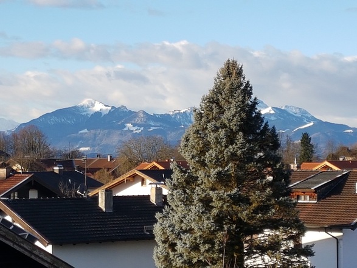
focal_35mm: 26
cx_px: 178
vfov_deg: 53.0
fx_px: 268
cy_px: 134
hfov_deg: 67.3
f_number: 1.7
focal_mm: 4.2
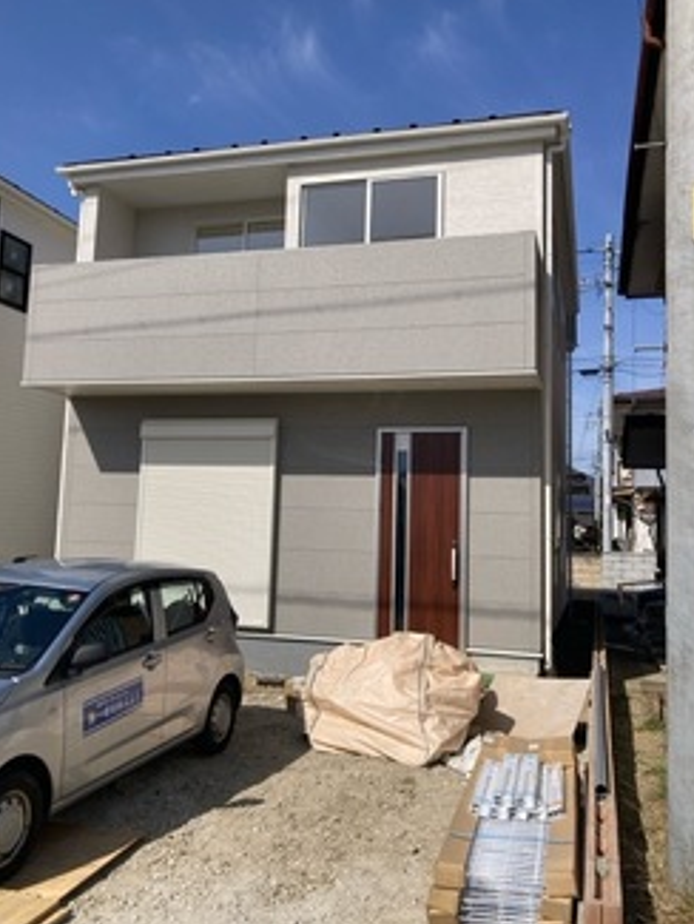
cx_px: 336
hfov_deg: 45.5
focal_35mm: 31
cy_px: 446
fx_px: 828
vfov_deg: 58.3
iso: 25
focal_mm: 3.99
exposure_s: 1/4049
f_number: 1.8
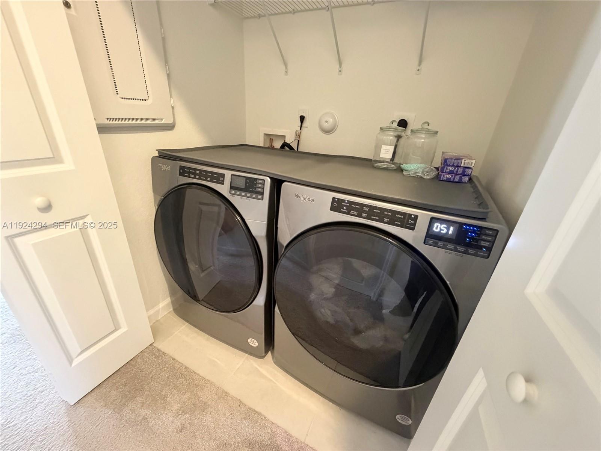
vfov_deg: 85.7
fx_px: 243
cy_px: 226
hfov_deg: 102.1
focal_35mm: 14
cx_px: 300
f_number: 2.2
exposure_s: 1/60
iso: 1000
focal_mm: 2.22
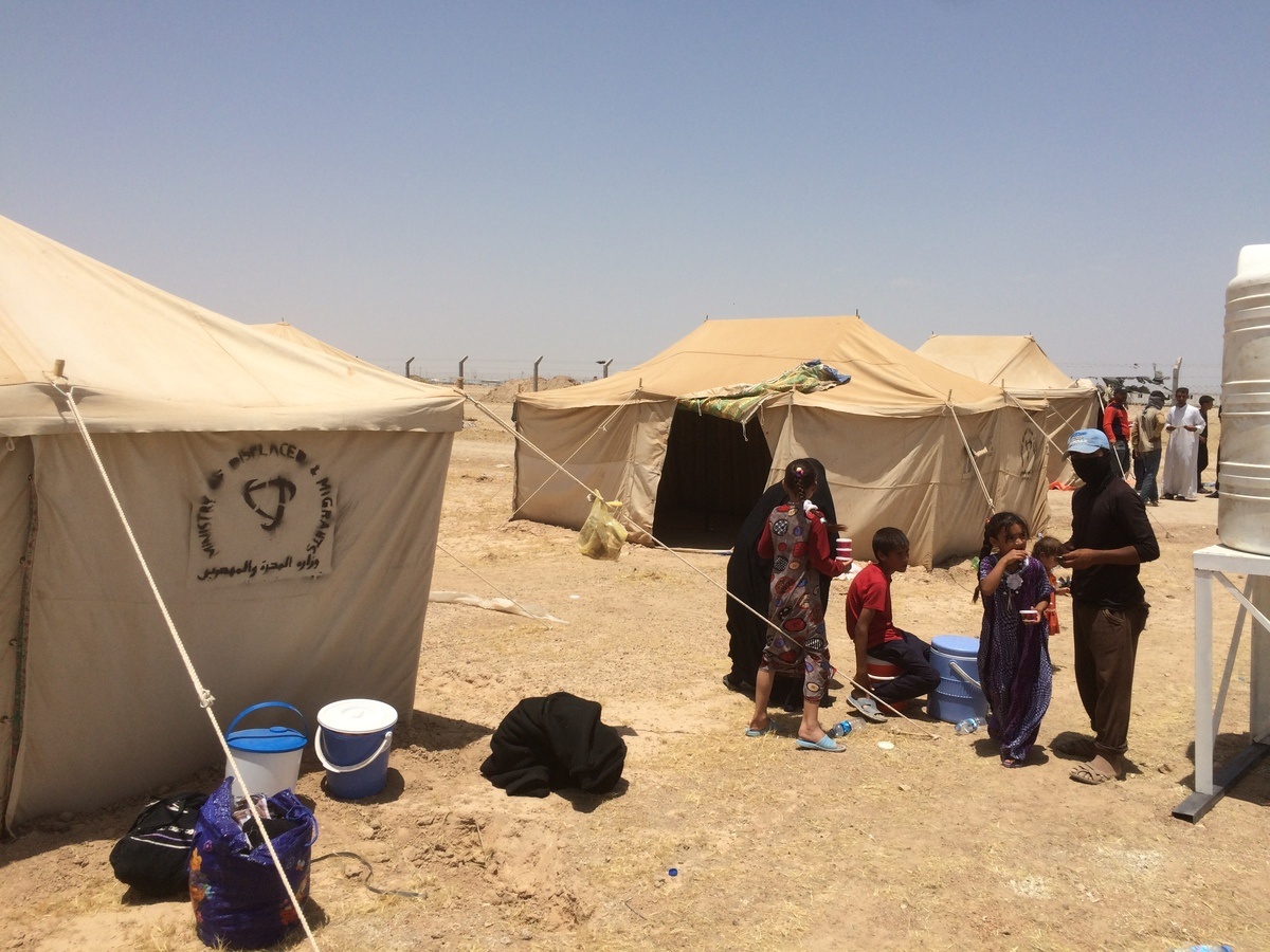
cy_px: 476
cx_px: 635
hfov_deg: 61.7
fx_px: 1064
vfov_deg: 48.2
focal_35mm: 29
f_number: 2.2
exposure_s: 1/3731
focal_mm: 4.15
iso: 32
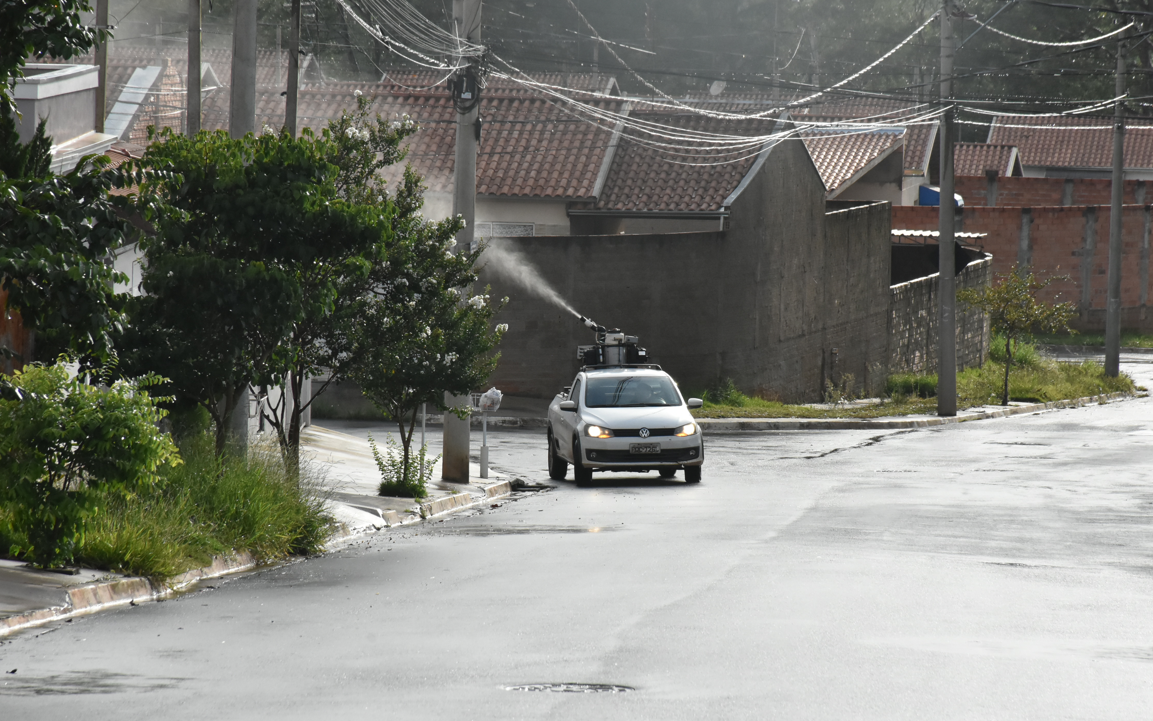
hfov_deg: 9.8
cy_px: 375
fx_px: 6756
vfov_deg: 6.1
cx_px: 576
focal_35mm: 215
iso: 2000
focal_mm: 140
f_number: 13
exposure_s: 1/1600
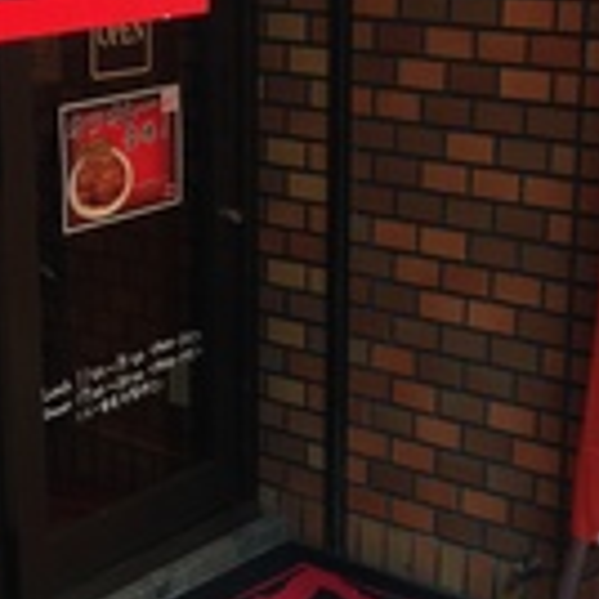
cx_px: 170
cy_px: 277
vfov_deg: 19.9
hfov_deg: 19.8
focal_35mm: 87
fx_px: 1703
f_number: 2.4
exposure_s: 1/40
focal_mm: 4.12
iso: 50
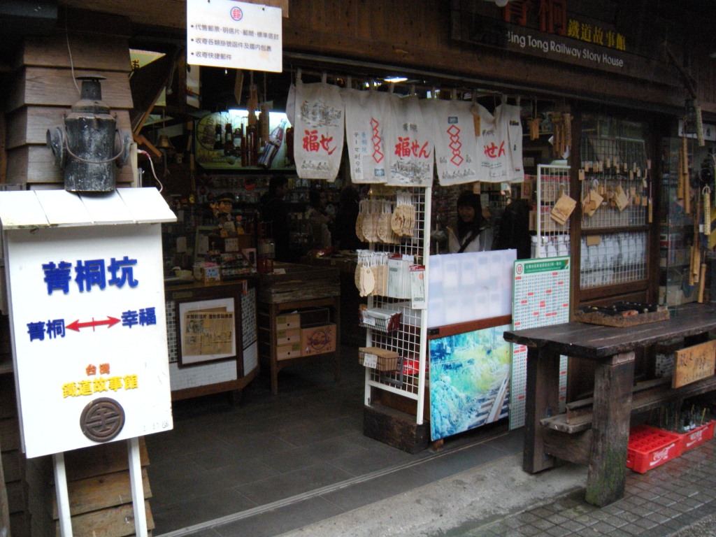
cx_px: 358
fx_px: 724
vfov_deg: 40.7
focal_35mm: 35
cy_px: 268
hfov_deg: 52.6
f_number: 3.8
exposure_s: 1/60
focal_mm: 5.9
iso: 307
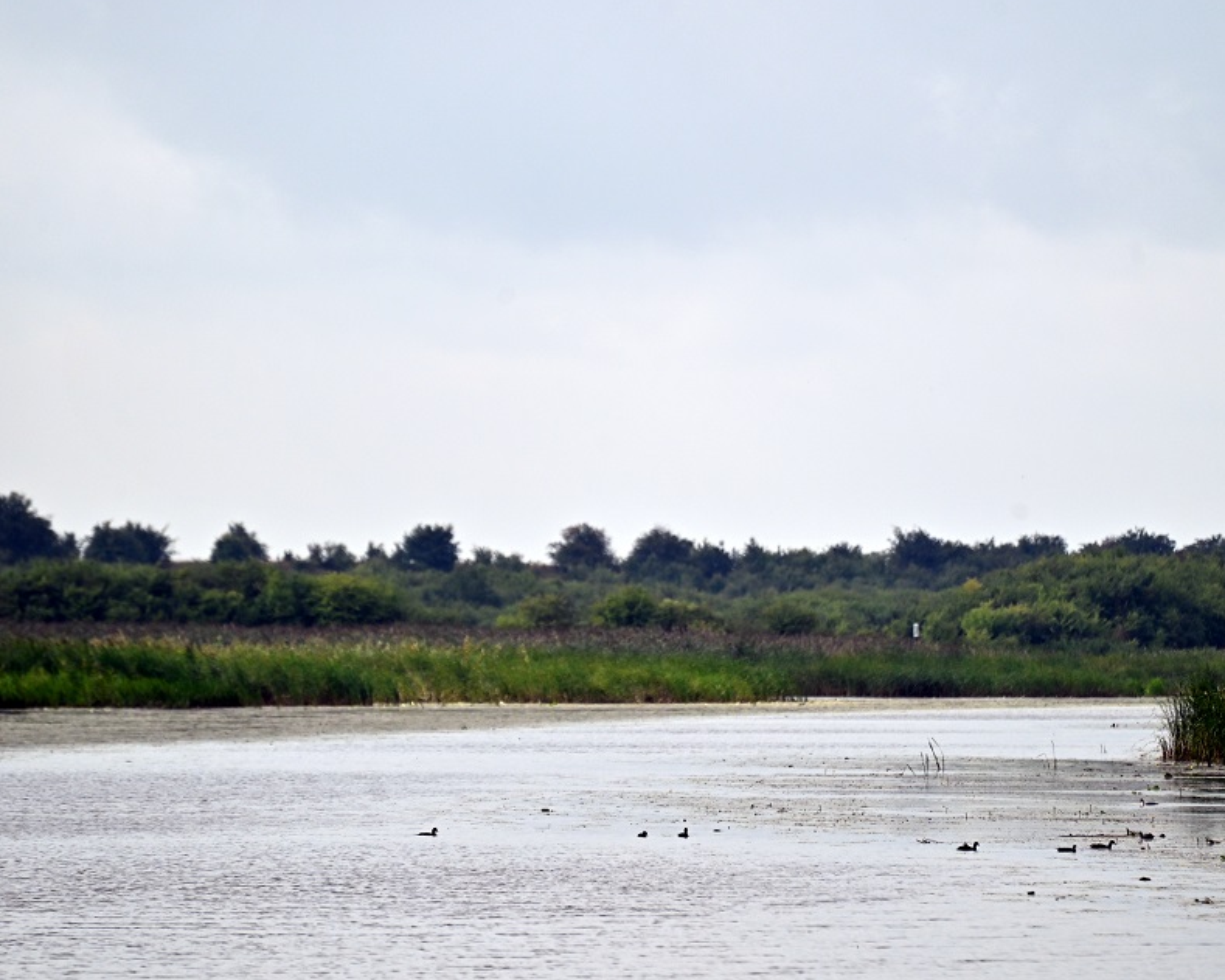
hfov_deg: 5.7
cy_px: 491
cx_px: 725
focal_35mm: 339
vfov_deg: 4.6
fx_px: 12289
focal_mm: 300
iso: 200
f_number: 5.6
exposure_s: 1/2000
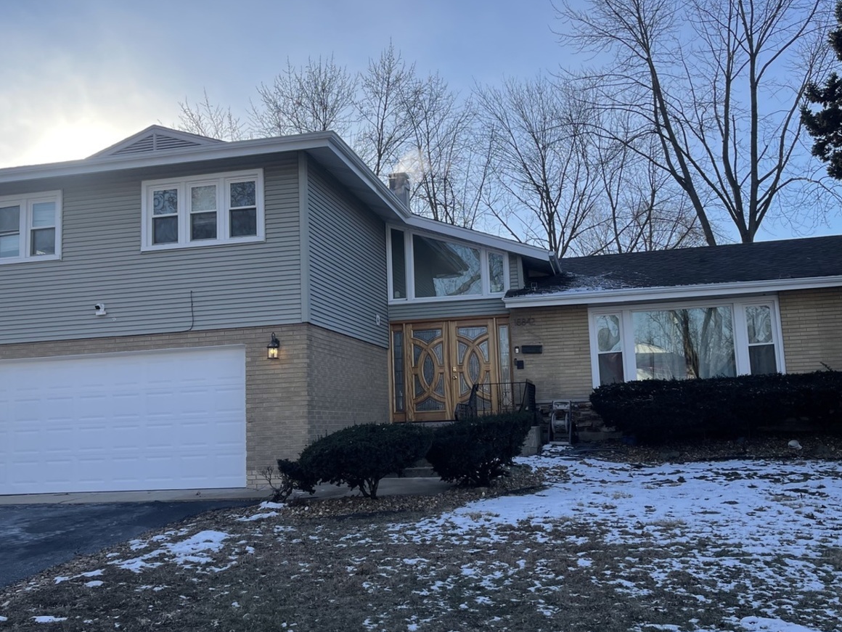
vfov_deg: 45.5
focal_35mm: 31
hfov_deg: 58.3
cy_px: 303
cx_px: 418
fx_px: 754
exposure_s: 1/2857
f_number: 1.6
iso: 32
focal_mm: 5.1
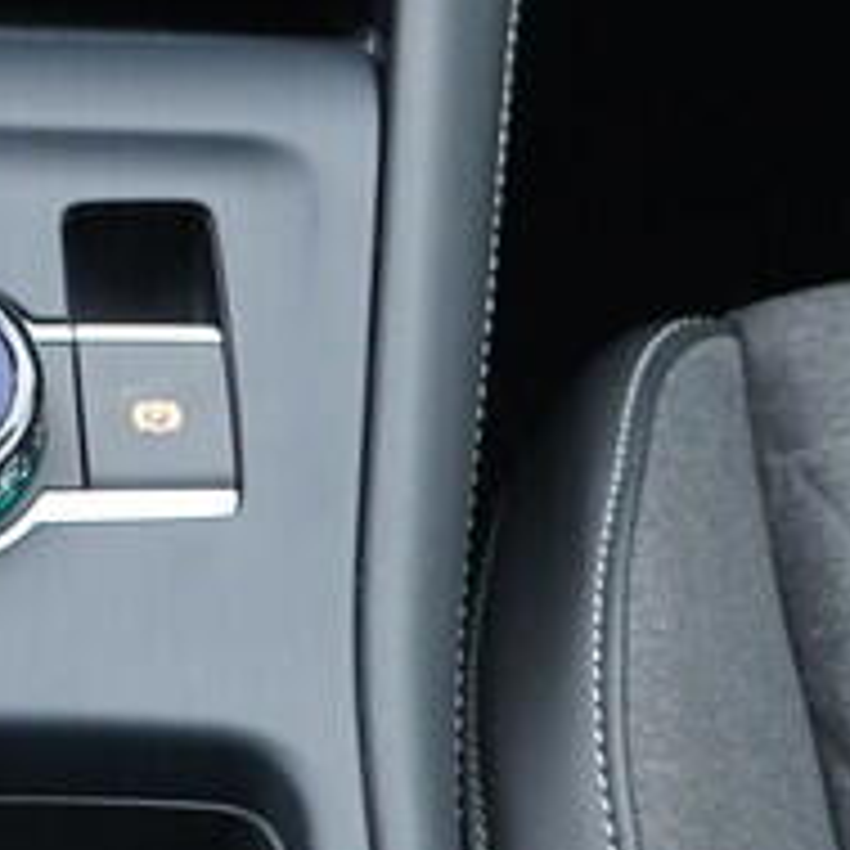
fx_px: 4612
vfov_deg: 10.5
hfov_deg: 10.3
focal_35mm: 166
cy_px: 223
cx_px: -328
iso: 320
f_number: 2.8
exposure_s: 1/40
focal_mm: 24
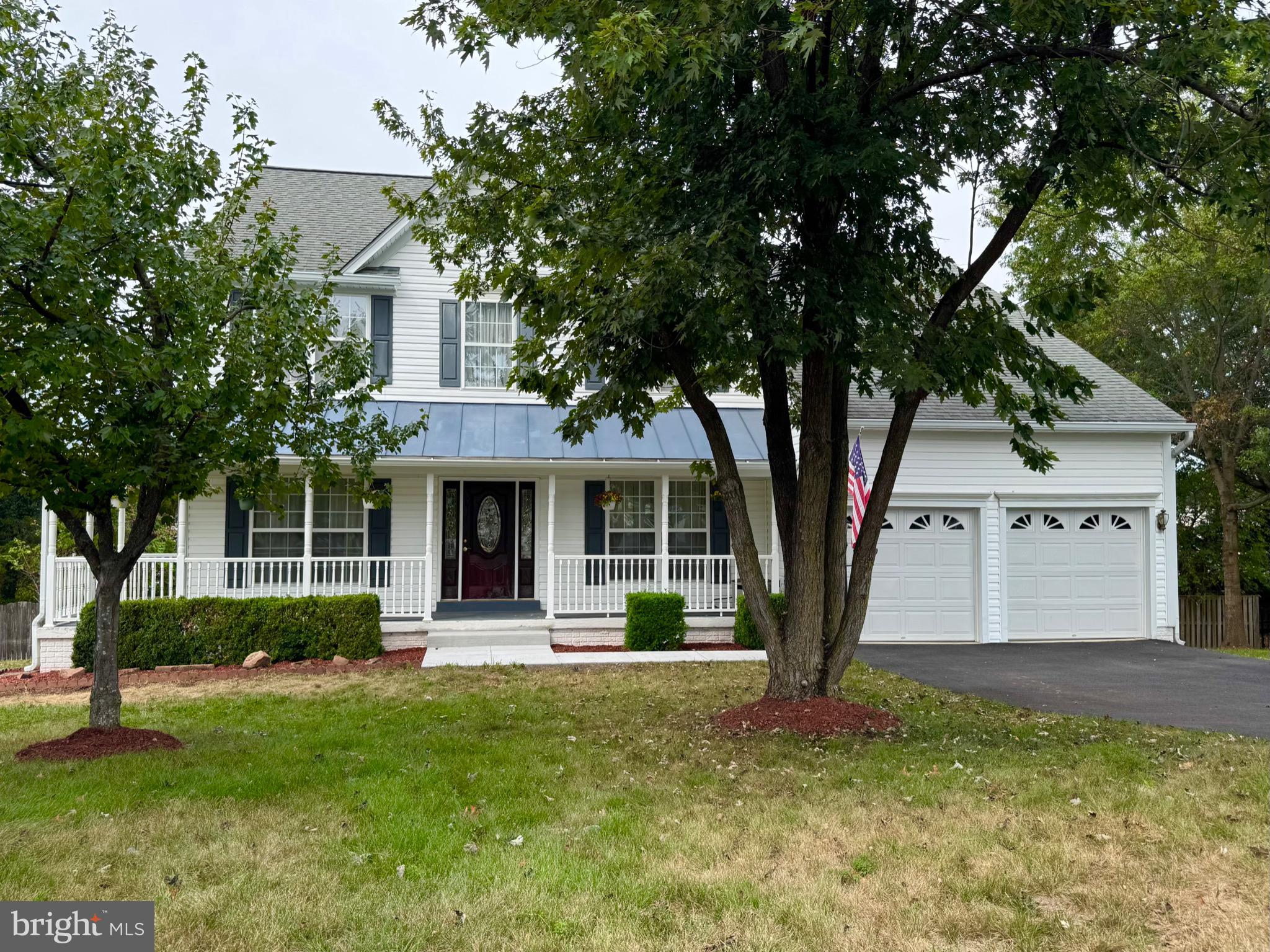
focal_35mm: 24
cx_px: 635
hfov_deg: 71.6
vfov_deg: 56.8
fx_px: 880
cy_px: 476
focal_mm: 6.76
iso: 80
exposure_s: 1/1172
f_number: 1.78
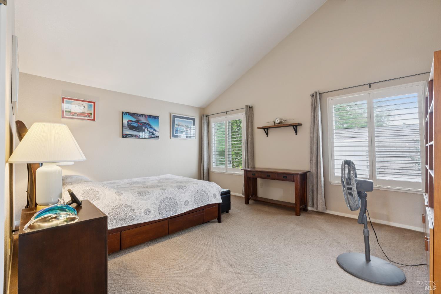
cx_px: 220
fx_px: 196
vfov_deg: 73.7
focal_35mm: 16
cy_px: 147
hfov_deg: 96.7
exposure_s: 1/2.5
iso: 320
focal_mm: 16
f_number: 11
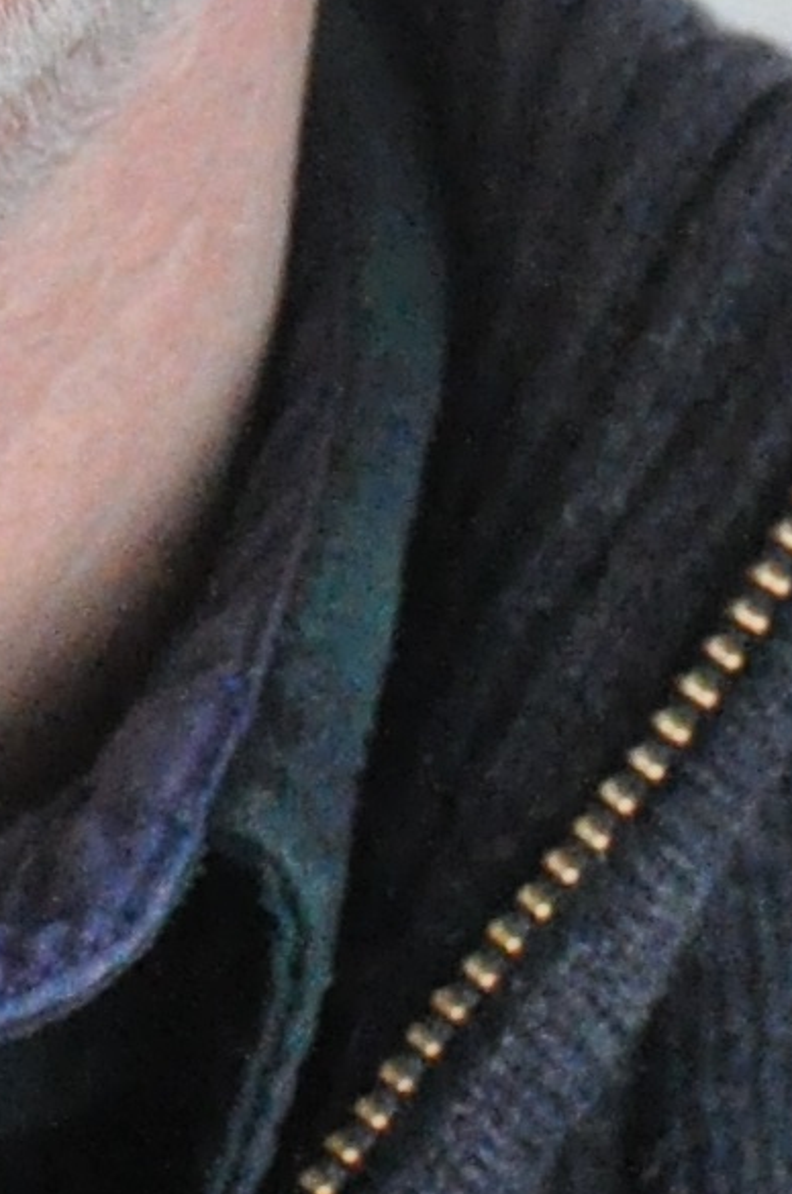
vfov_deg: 3.0
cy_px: -769
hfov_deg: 2.0
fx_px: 22585
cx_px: -451
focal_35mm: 682
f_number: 5.3
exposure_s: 1/400
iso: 3200
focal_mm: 62
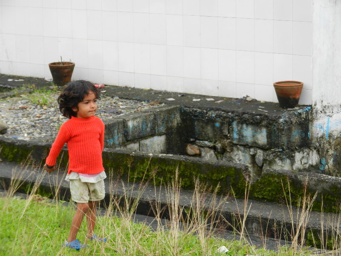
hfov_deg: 18.5
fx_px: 1044
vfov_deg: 14.0
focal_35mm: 106
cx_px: 170
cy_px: 128
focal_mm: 19.1
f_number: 5
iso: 160
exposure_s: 1/320
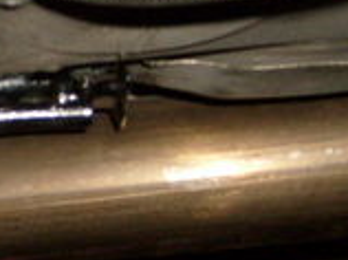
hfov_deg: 13.2
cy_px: 90
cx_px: -161
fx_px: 1425
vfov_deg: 10.4
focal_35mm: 142
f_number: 2.8
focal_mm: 5.8
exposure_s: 1/45
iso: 100
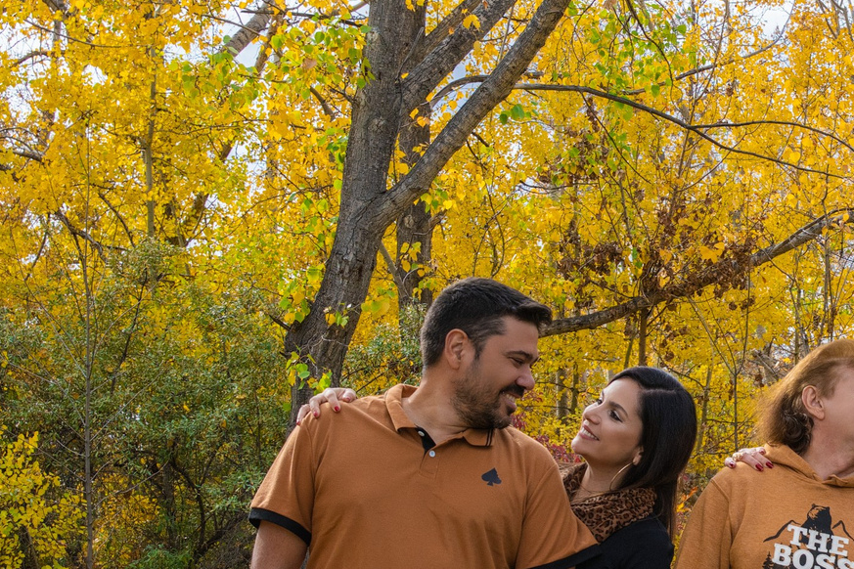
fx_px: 2115
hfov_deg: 21.8
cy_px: 434
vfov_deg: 15.3
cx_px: 890
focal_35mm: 89
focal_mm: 30.4
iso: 320
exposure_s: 1/640
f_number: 5.6
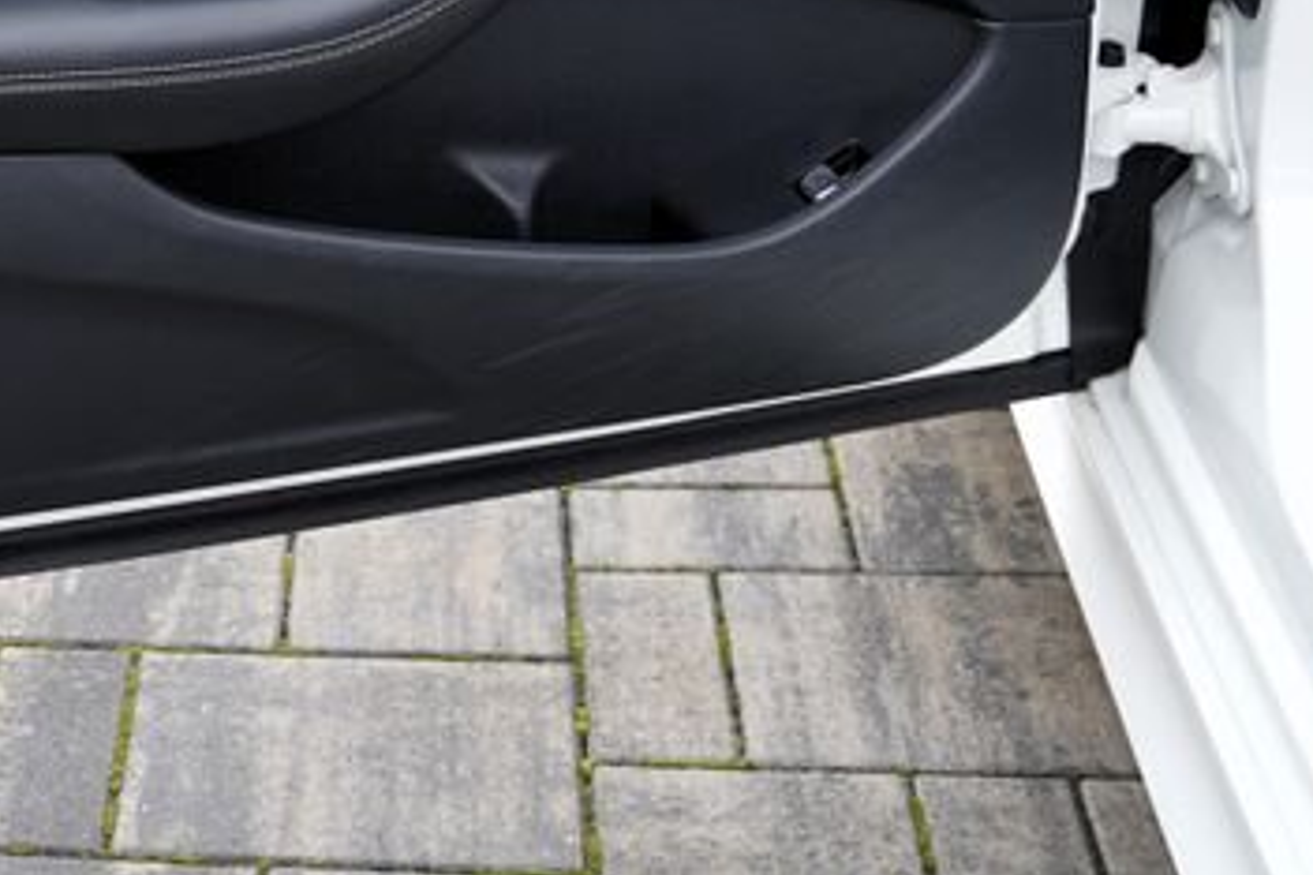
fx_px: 2553
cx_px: -67
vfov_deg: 17.7
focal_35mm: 70
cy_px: -380
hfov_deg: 26.9
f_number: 4.5
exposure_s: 1/60
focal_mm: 24
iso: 100
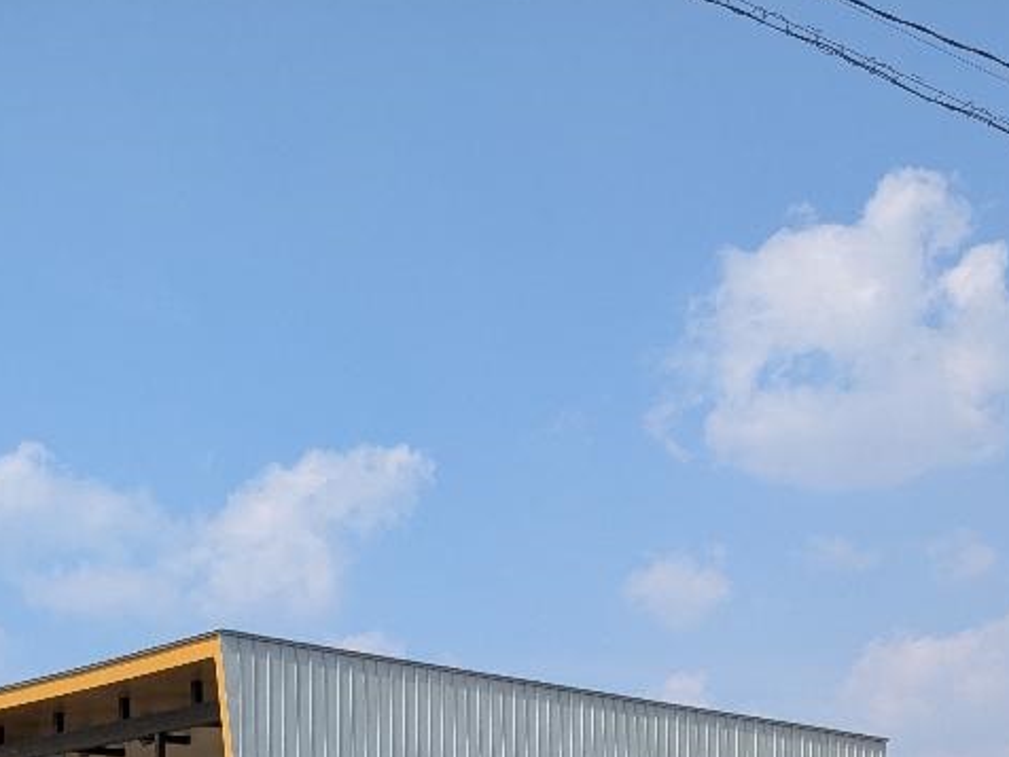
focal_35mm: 68
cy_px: 941
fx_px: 1982
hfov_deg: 28.3
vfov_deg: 20.1
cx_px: 309
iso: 59
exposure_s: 1/3891
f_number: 1.73
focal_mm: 4.38
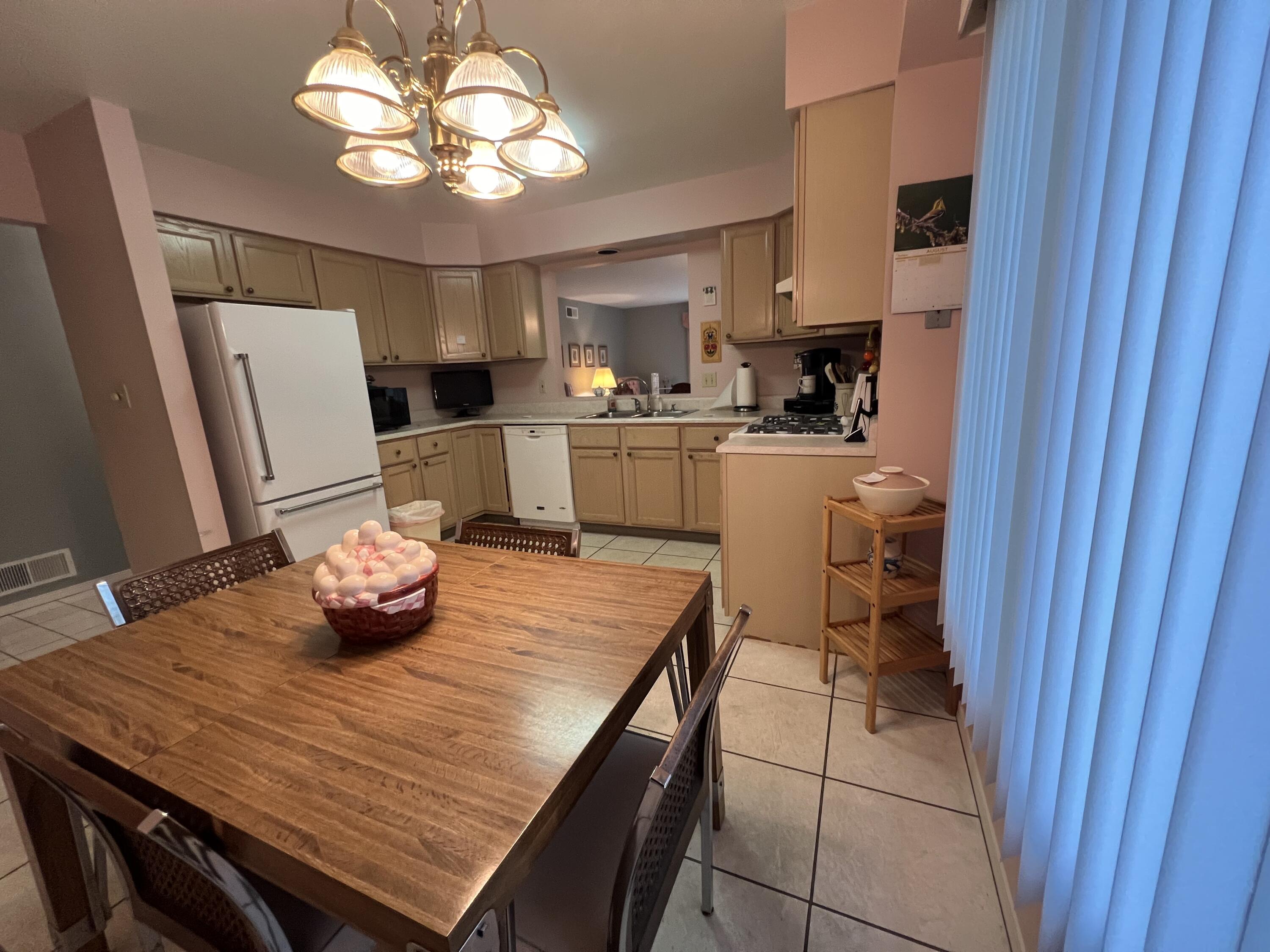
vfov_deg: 89.9
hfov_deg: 106.2
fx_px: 477
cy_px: 476
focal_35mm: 13
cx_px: 635
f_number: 1.8
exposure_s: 1/60
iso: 320
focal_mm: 1.57
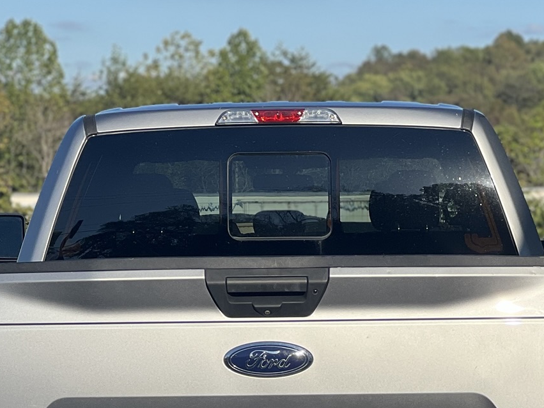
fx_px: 2844
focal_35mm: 181
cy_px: 369
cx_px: 254
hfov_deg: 10.9
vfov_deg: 8.2
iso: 32
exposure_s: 1/911
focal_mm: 9
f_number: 2.8
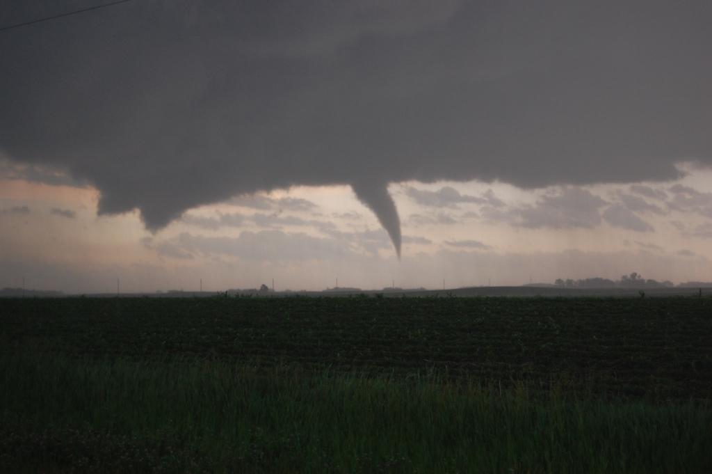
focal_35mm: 57
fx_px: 1126
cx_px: 356
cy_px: 237
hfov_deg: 35.1
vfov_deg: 23.7
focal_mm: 38
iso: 400
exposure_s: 1/40
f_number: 5
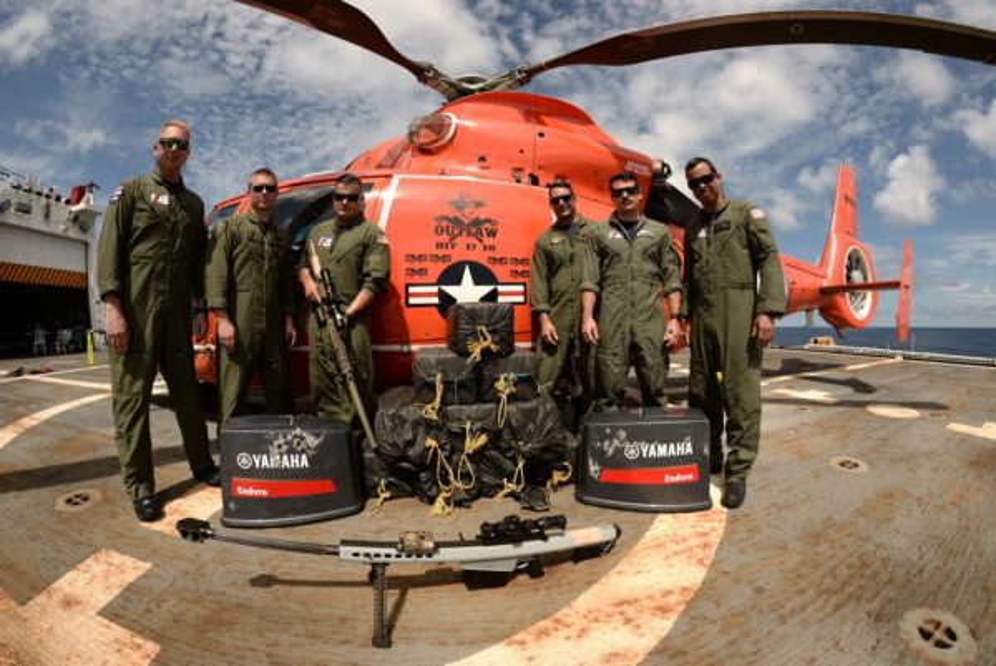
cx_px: 498
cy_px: 333
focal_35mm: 12
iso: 50
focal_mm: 12
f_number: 5.6
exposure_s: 1/250
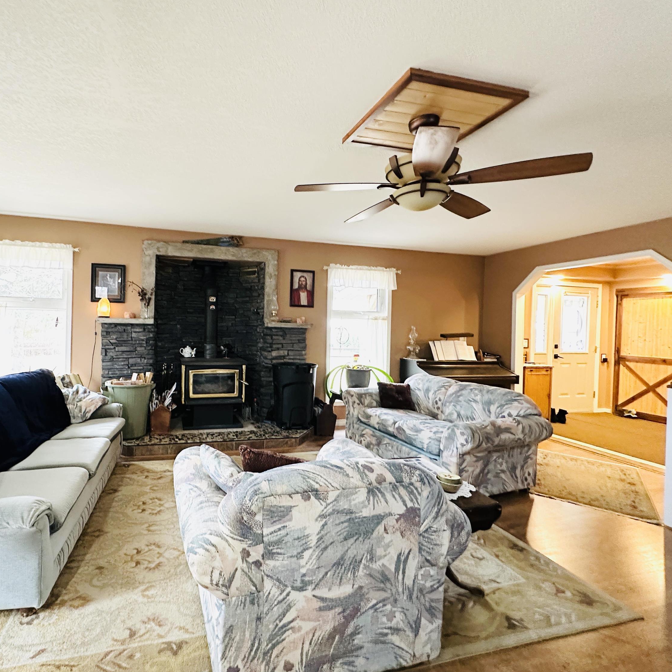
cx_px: 252
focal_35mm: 17
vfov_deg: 84.0
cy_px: 329
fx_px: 373
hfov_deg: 82.4
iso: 640
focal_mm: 2.22
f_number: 2.2
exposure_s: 1/60
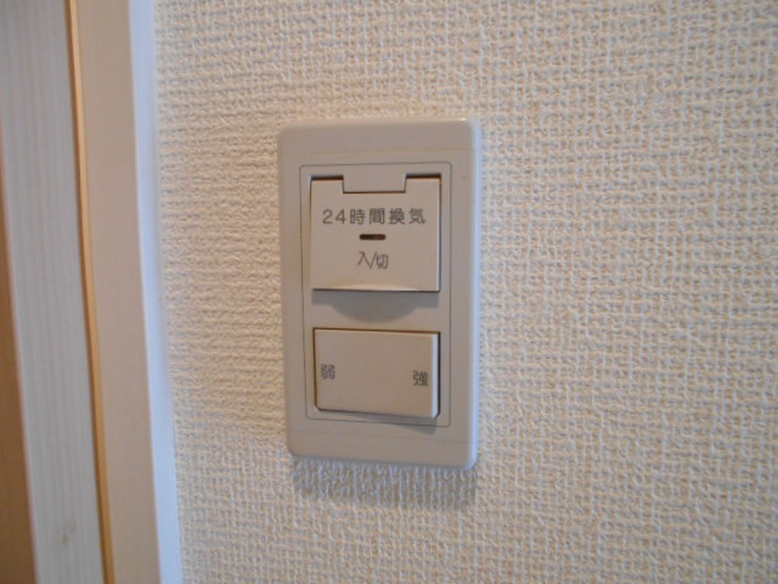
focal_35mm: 26
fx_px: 584
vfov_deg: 53.1
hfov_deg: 67.3
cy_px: 292
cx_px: 389
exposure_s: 1/30
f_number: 3.2
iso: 320
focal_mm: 4.6
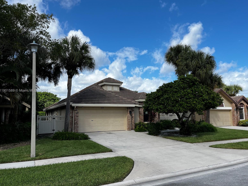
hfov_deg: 65.3
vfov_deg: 51.4
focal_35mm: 27
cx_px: 125
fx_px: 193
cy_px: 91
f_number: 1.6
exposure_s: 1/3311
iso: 50
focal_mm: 5.1
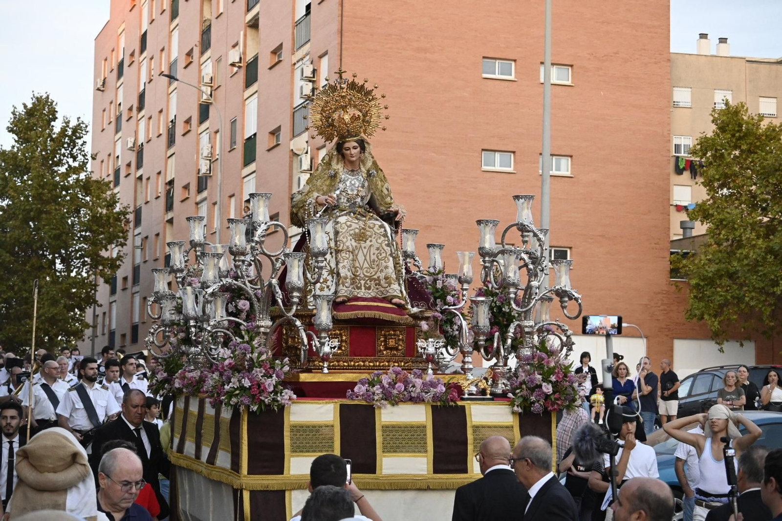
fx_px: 1629
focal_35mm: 75
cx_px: 391
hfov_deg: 27.0
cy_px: 260
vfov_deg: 18.2
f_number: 5.6
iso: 2500
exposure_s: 1/320
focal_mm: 50
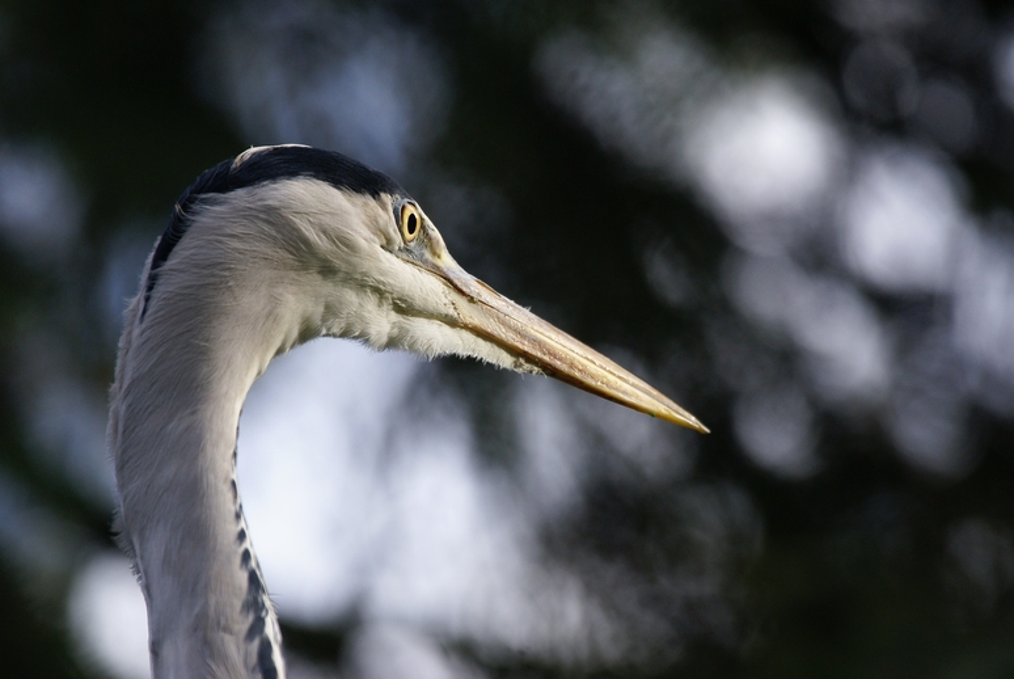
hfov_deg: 4.6
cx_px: 507
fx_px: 12689
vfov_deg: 3.1
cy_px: 340
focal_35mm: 450
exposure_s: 1/250
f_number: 6.3
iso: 200
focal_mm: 300
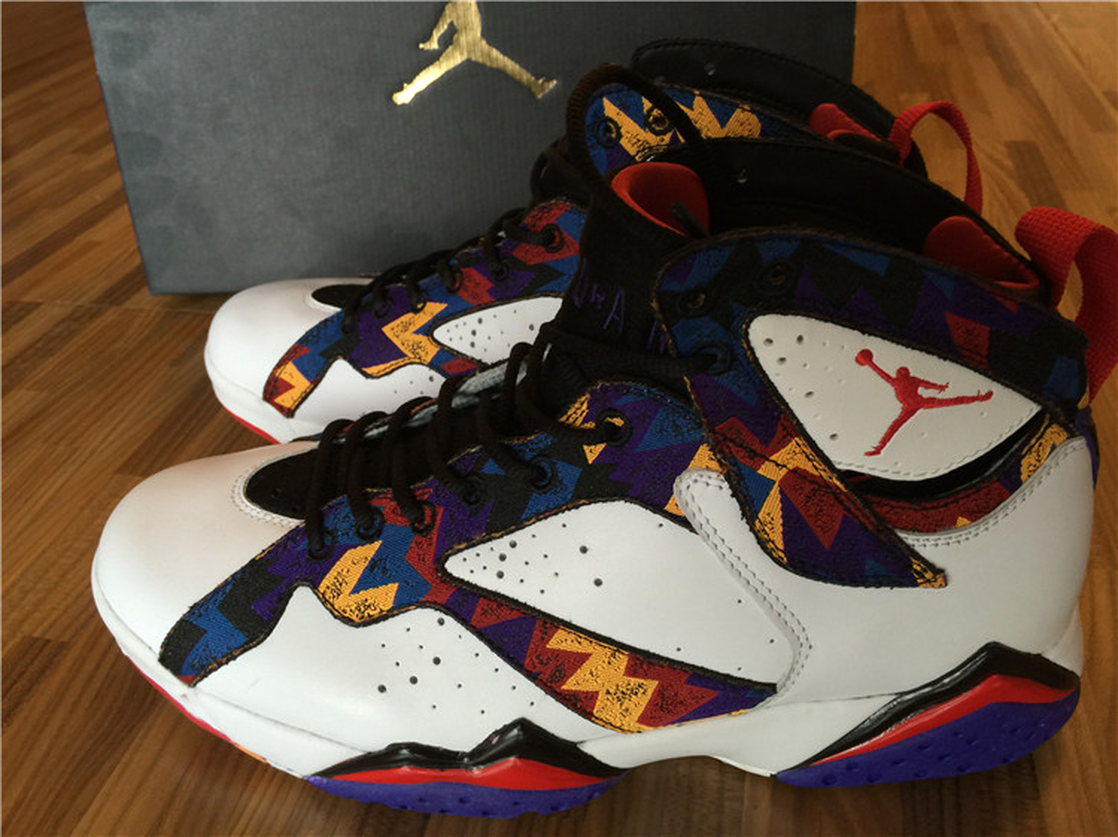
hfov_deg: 61.7
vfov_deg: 48.2
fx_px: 936
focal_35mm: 29
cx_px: 559
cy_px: 418
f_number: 2.2
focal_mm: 4.15
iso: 50
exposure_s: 1/15
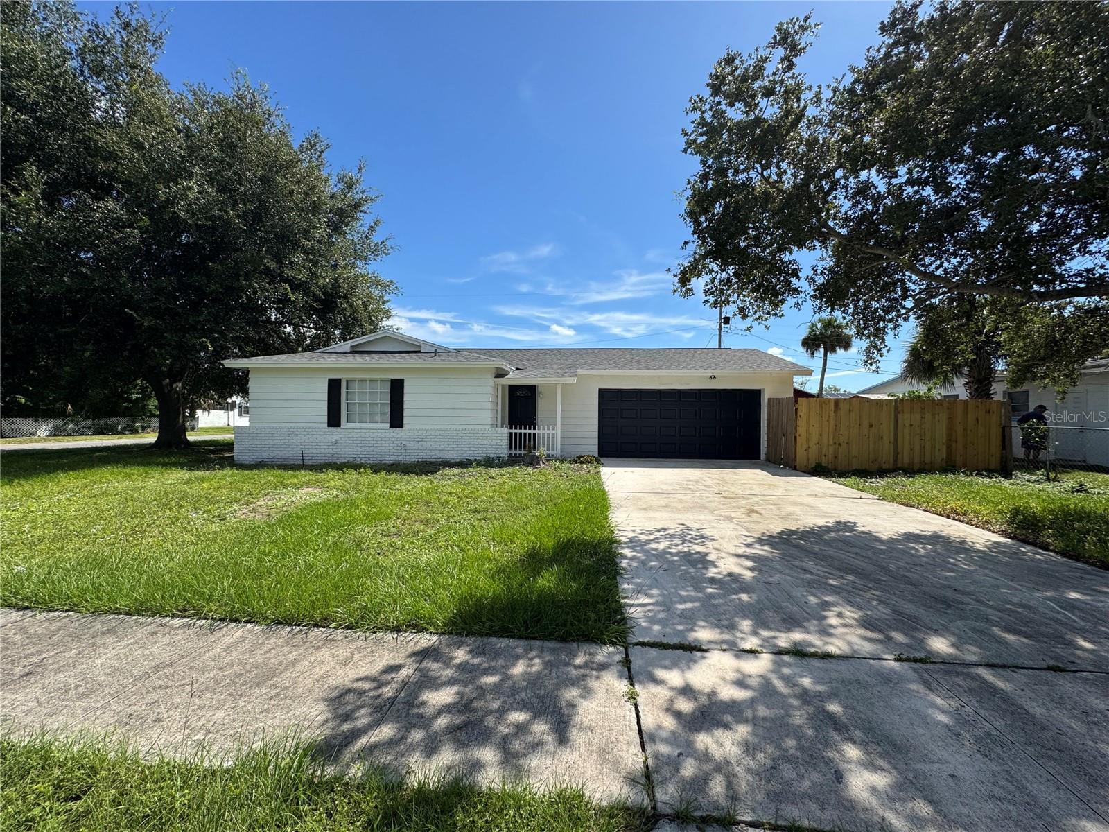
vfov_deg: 85.7
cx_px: 554
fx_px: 449
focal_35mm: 14
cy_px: 416
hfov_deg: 102.1
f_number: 2.2
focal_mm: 2.22
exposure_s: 1/2028
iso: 40
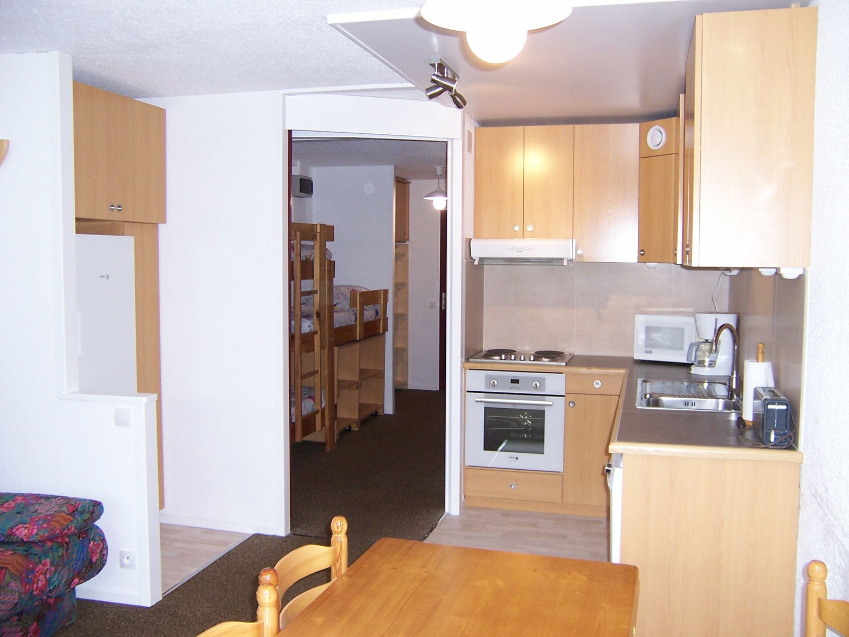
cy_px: 318
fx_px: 809
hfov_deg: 55.4
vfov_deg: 42.9
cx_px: 424
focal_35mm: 33
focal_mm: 5.5
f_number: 2.8
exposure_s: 1/60
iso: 140
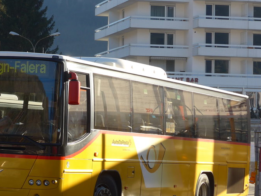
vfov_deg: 10.4
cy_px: 104
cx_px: 67
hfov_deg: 13.8
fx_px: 1078
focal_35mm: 143
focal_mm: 16
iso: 80
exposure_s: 1/250
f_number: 4.4
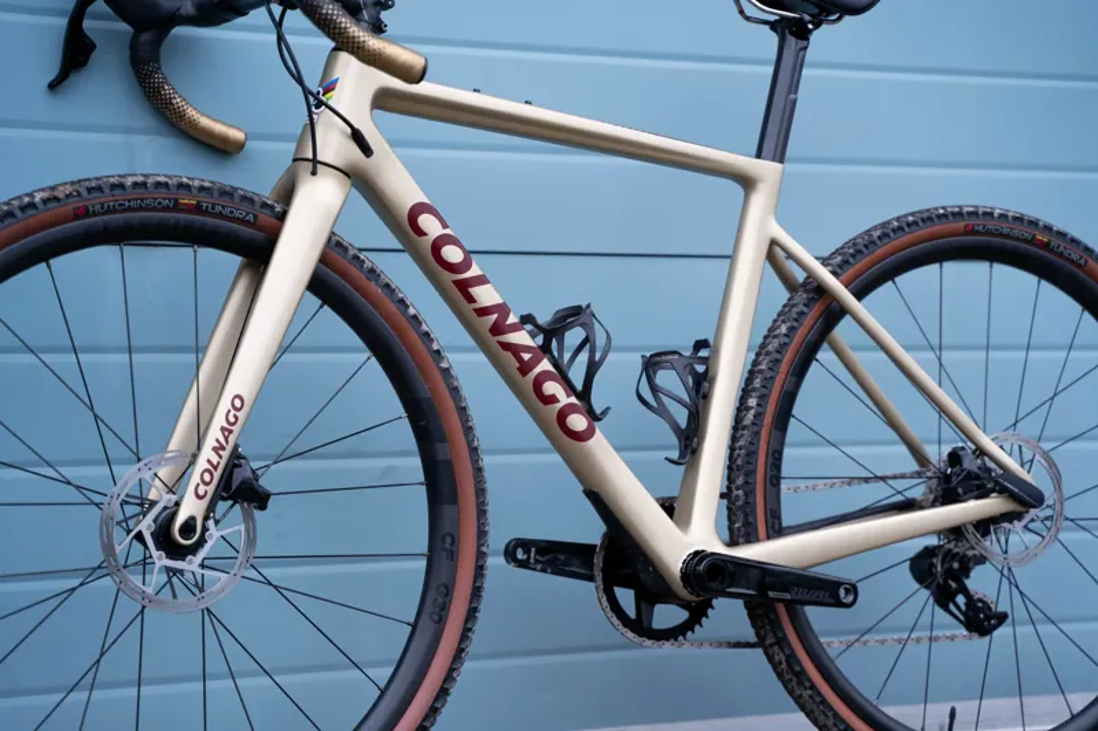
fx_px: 2287
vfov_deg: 18.2
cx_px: 549
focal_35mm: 75
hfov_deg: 27.0
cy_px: 366
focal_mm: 75
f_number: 3.5
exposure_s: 1/640
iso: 500
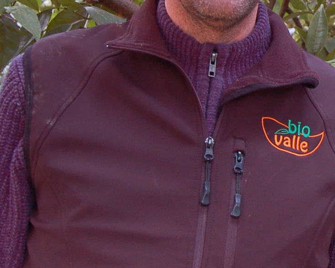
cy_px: 45
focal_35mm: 113
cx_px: 472
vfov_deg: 13.6
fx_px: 1120
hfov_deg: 15.9
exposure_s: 1/13
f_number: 6.3
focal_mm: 26
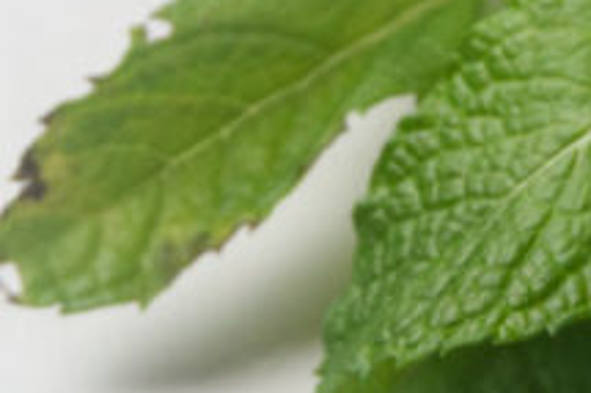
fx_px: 3756
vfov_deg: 6.0
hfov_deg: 8.9
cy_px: 93
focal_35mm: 229
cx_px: 770
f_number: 5
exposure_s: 1/60
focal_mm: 32
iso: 1250
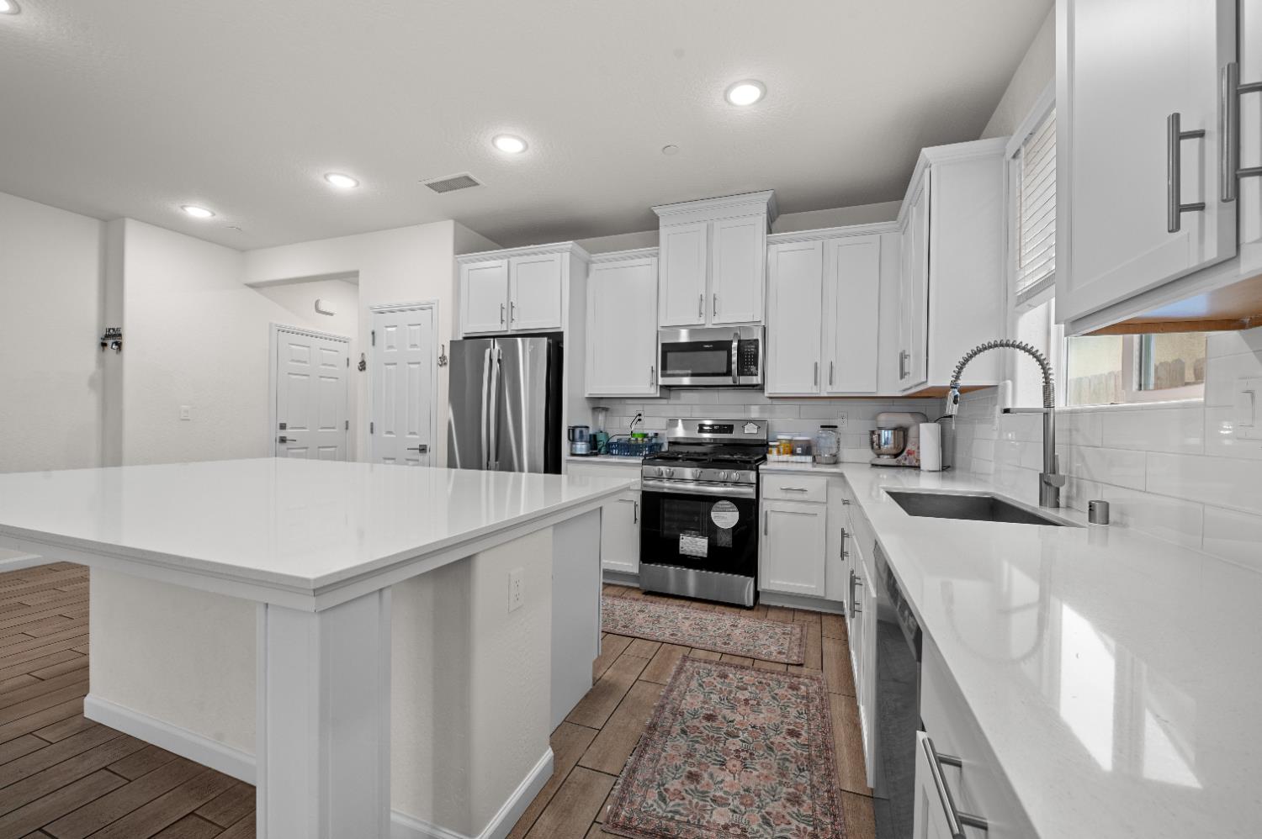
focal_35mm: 14
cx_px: 631
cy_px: 420
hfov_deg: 104.3
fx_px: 490
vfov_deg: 81.1
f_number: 9
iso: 250
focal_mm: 14
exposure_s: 1/3
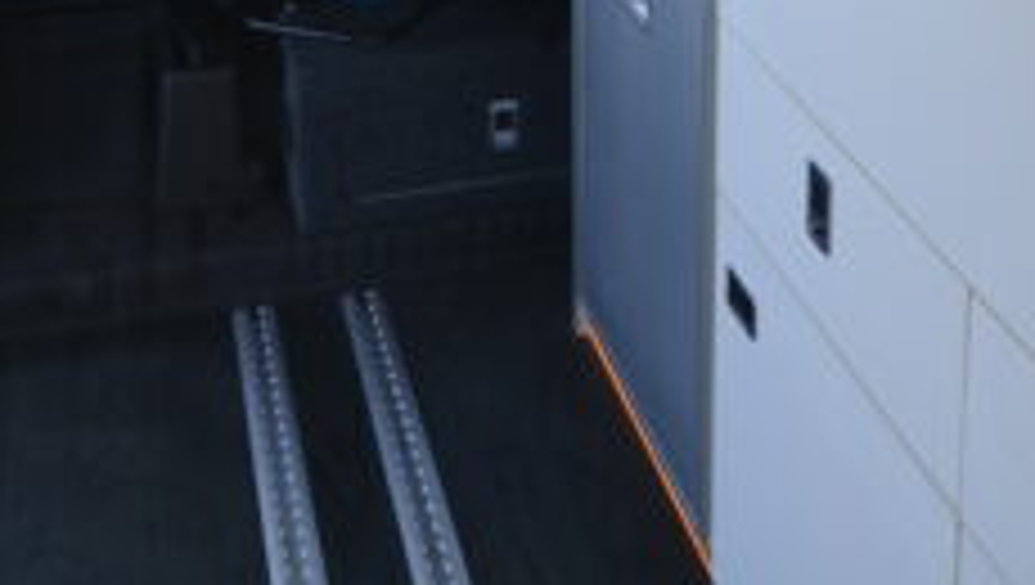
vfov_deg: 17.3
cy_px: -356
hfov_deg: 34.3
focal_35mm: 61
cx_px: 493
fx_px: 1676
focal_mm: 14
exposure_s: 1/30
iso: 100
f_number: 4.8
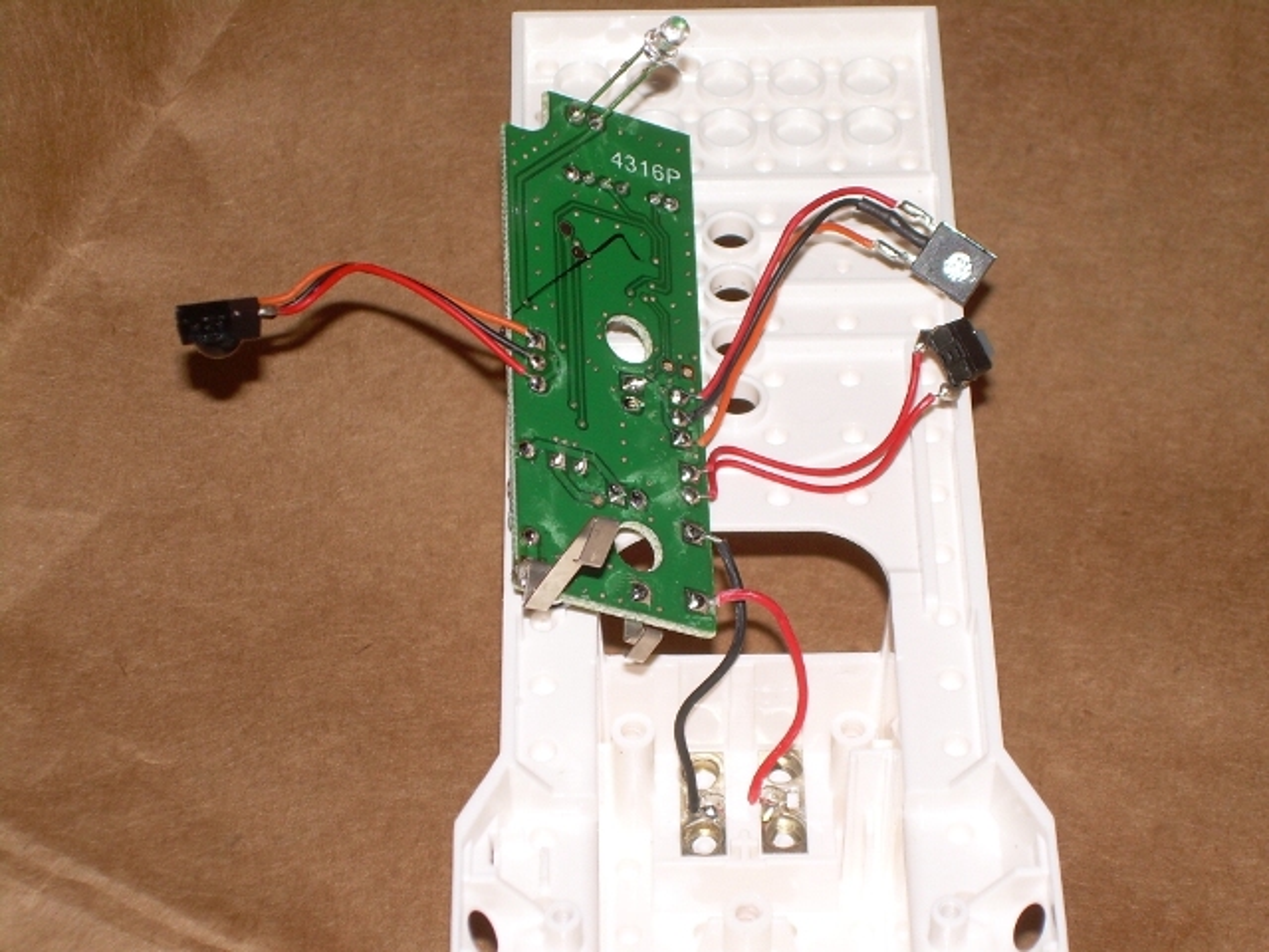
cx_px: 634
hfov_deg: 17.9
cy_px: 476
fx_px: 4033
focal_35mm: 110
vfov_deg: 13.5
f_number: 4.9
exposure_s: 1/60
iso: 50
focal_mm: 18.9
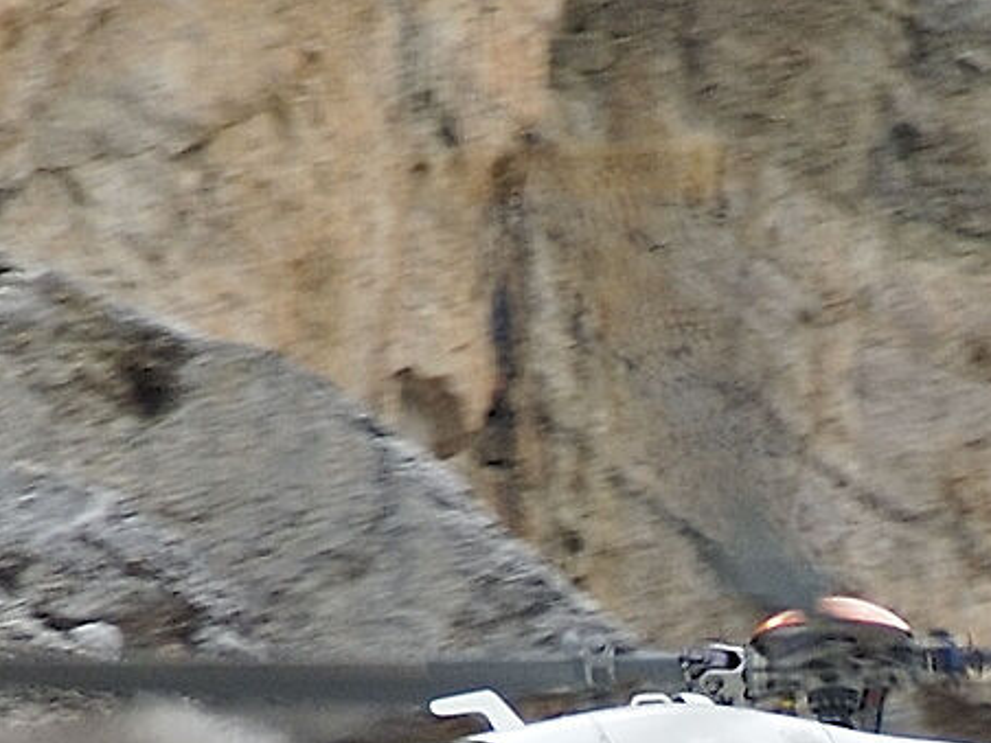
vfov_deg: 1.1
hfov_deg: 1.4
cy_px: 1219
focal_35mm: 1378
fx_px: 39450
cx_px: 927
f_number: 10
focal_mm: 180
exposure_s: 1/200
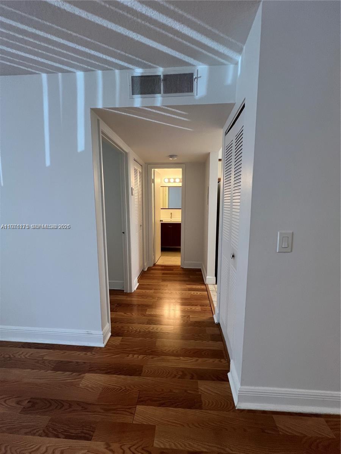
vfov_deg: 106.2
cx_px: 170
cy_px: 227
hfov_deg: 89.9
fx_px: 171
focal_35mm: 13
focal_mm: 1.57
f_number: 1.8
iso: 250
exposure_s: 1/120
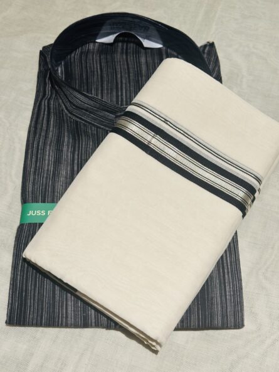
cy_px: 186
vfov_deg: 39.6
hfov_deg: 30.3
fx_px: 516
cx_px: 140
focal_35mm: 48
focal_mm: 6.86
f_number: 1.78
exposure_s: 1/60
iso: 100
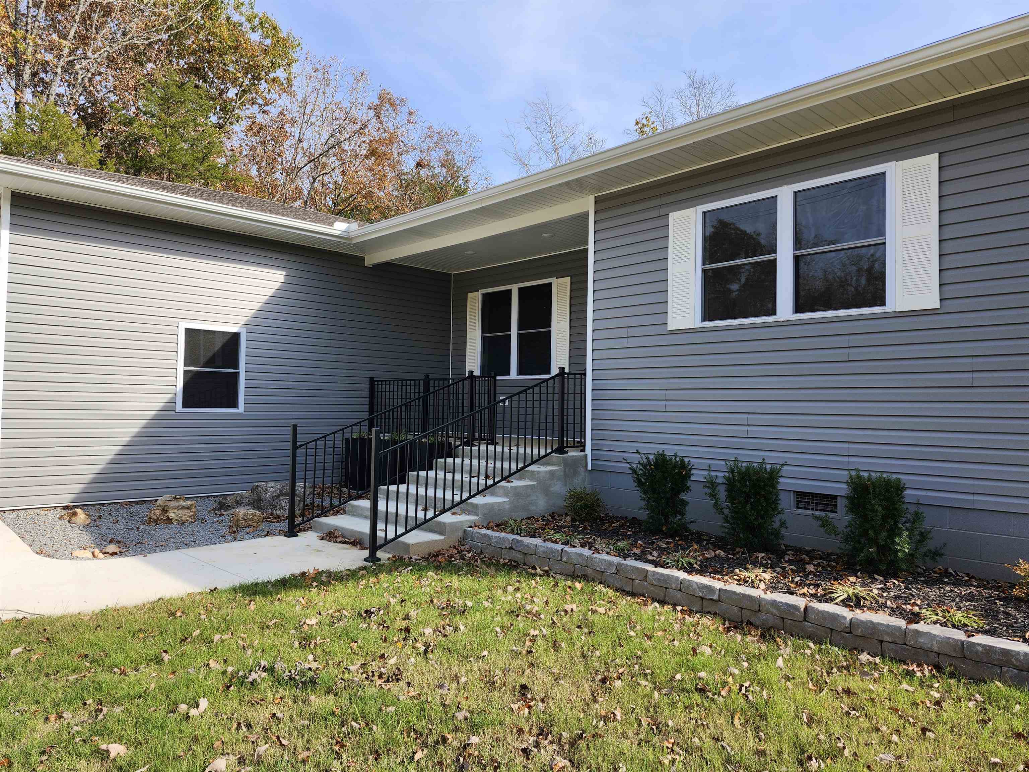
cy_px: 386
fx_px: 684
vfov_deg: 58.9
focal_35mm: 23
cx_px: 514
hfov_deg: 73.9
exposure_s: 1/825
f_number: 1.8
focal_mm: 5.54
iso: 25
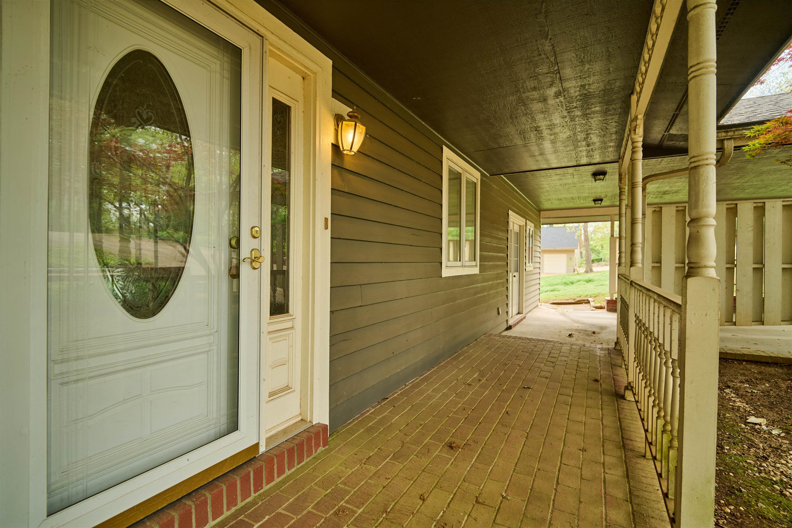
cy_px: 264
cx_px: 396
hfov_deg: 96.7
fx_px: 352
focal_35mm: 16
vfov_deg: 73.7
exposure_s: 1/1250
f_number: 3.5
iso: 160
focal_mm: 16
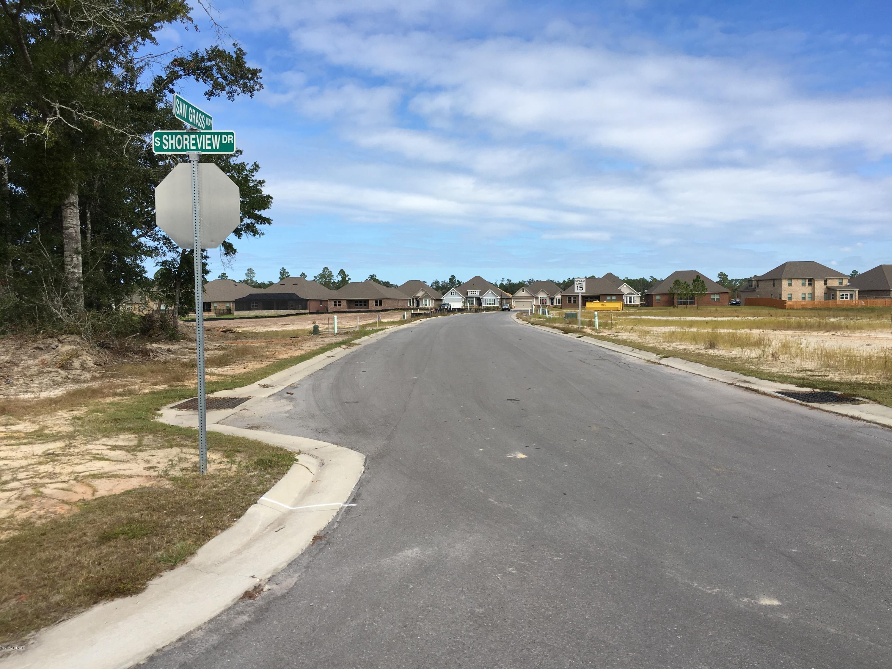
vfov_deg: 48.2
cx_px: 446
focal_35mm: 29
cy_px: 334
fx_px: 747
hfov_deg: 61.7
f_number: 2.2
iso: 25
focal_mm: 4.15
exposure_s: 1/1709
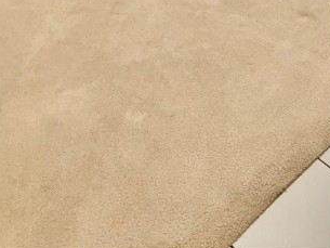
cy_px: -161
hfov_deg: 39.5
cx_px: 240
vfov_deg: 22.6
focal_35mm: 47
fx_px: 448
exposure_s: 1/60
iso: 250
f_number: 2.2
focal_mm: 2.22
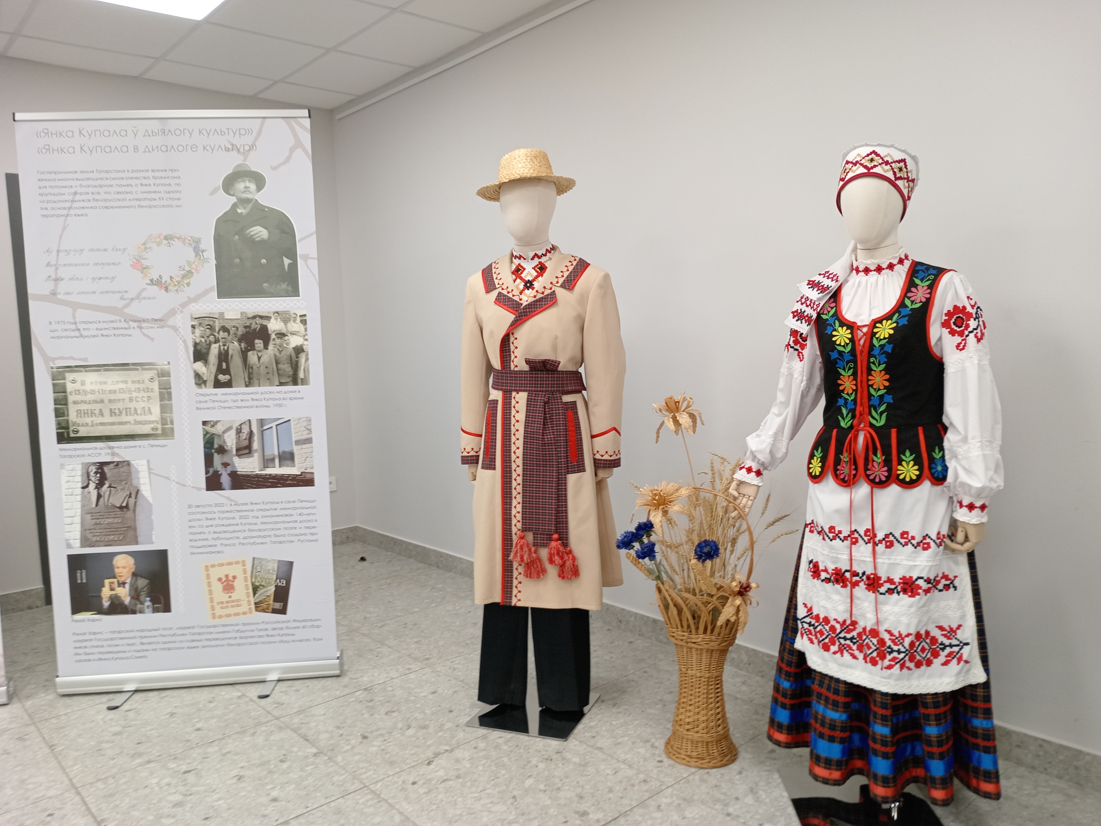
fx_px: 827
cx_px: 550
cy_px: 413
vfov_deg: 53.1
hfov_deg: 67.3
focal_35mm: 26
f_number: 1.8
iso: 190
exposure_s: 1/25
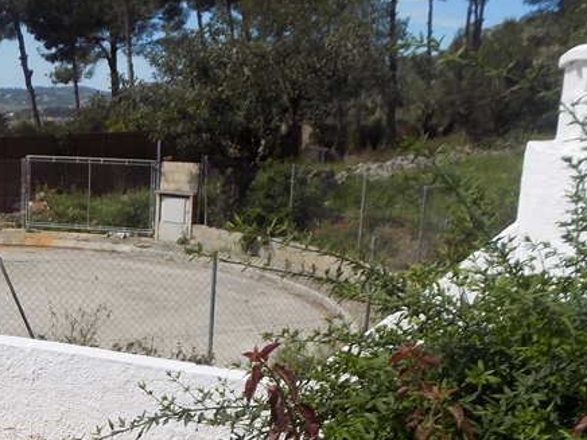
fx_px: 916
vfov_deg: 26.9
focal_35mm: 54
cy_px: 293
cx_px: 47
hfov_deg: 33.5
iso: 80
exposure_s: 1/160
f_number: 9.9
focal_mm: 4
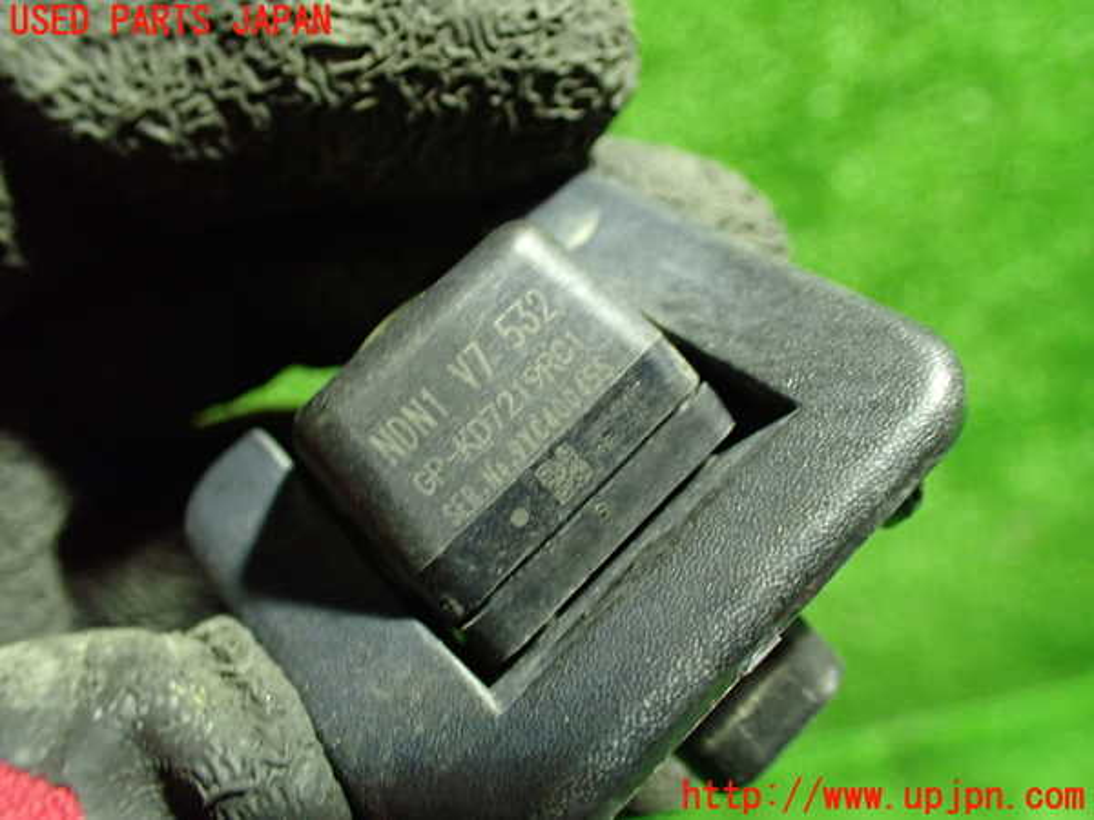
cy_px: 410
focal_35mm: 30
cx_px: 547
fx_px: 948
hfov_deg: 60.0
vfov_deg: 46.8
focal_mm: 5.4
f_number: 2.3
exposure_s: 1/30
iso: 800
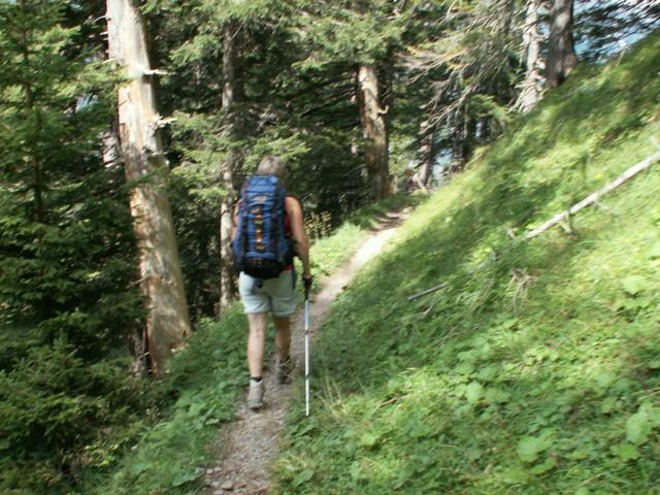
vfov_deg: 40.7
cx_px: 330
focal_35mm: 35
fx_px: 667
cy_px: 248
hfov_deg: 52.6
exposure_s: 1/80
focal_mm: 5.86
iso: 50
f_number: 4
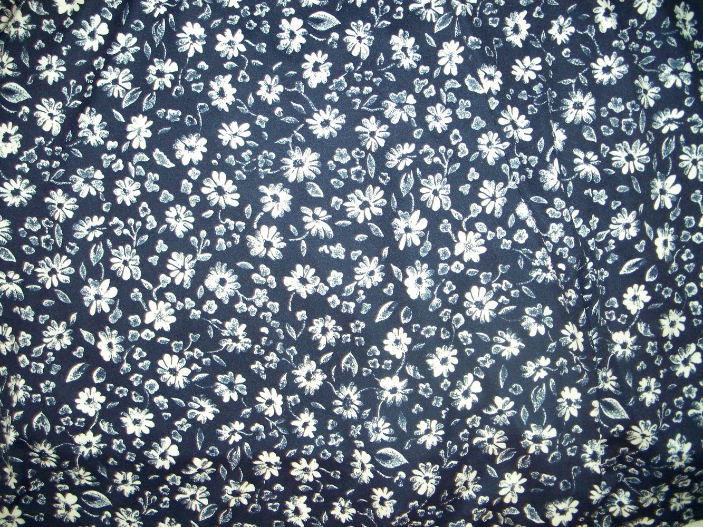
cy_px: 264
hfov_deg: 50.1
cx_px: 352
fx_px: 751
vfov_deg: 38.7
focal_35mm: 37
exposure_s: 1/60
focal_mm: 7.8
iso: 400
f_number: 2.8
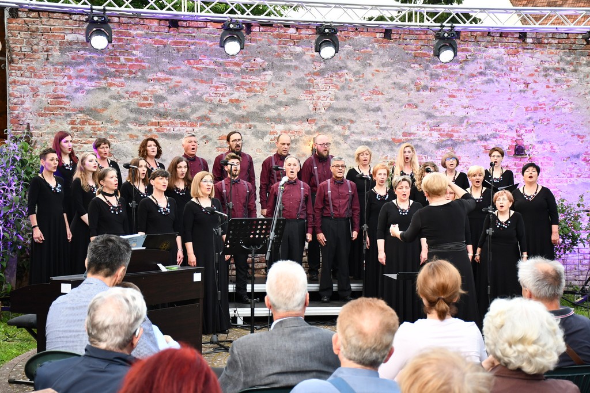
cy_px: 196
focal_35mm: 60
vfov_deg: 22.6
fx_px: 983
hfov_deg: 33.4
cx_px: 295
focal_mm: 40
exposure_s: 1/125
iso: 800
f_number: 4.5
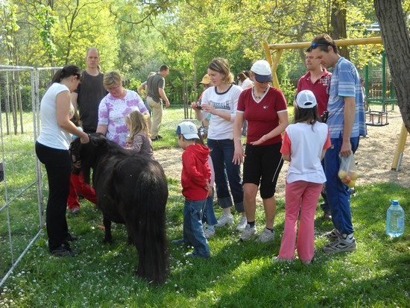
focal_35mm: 41
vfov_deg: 35.2
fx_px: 486
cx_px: 205
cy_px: 154
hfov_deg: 45.8
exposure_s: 1/176
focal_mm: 6.72
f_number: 3.1
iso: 64
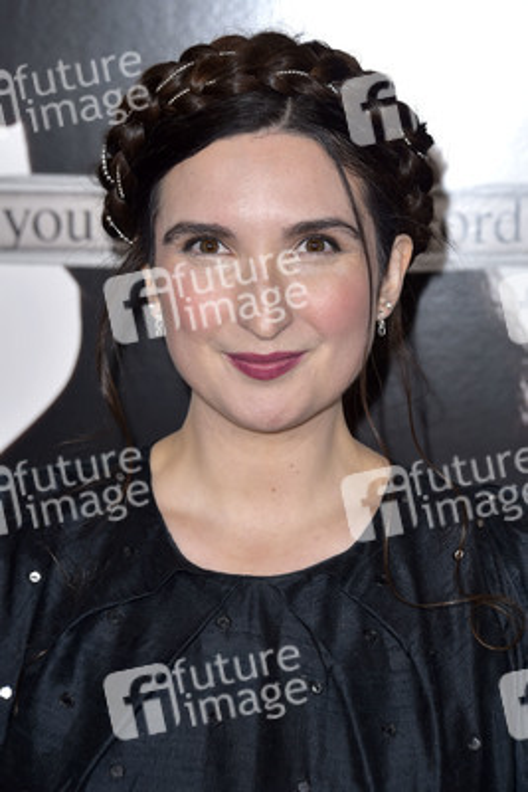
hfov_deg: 8.1
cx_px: 264
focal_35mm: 170
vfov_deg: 12.1
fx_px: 3736
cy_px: 396
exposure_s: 1/200
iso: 500
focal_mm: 170
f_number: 6.3
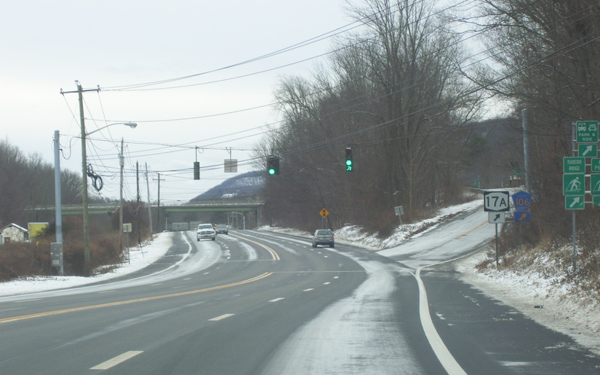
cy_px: 210
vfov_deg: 11.4
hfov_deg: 18.1
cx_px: 300
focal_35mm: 115
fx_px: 1880
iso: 125
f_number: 4.6
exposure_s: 1/250
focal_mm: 18
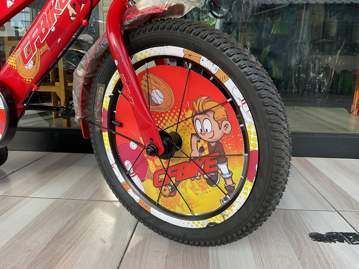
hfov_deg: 61.7
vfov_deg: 48.2
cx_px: 180
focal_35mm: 29
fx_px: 301
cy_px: 134
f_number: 1.8
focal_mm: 3
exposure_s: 1/249
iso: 16
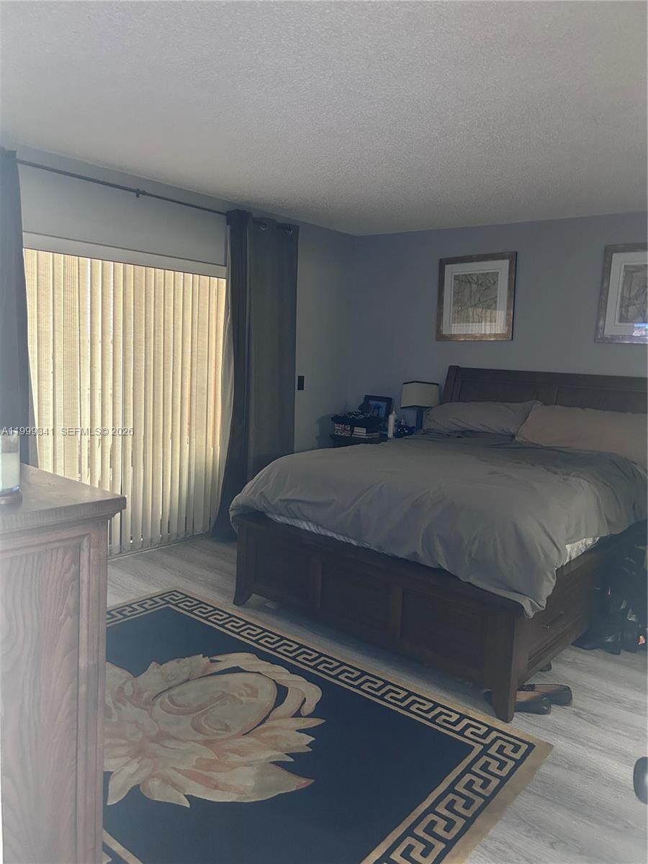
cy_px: 432
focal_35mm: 26
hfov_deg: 53.1
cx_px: 324
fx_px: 649
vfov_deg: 67.3
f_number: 1.5
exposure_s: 1/33
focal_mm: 5.7
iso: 400
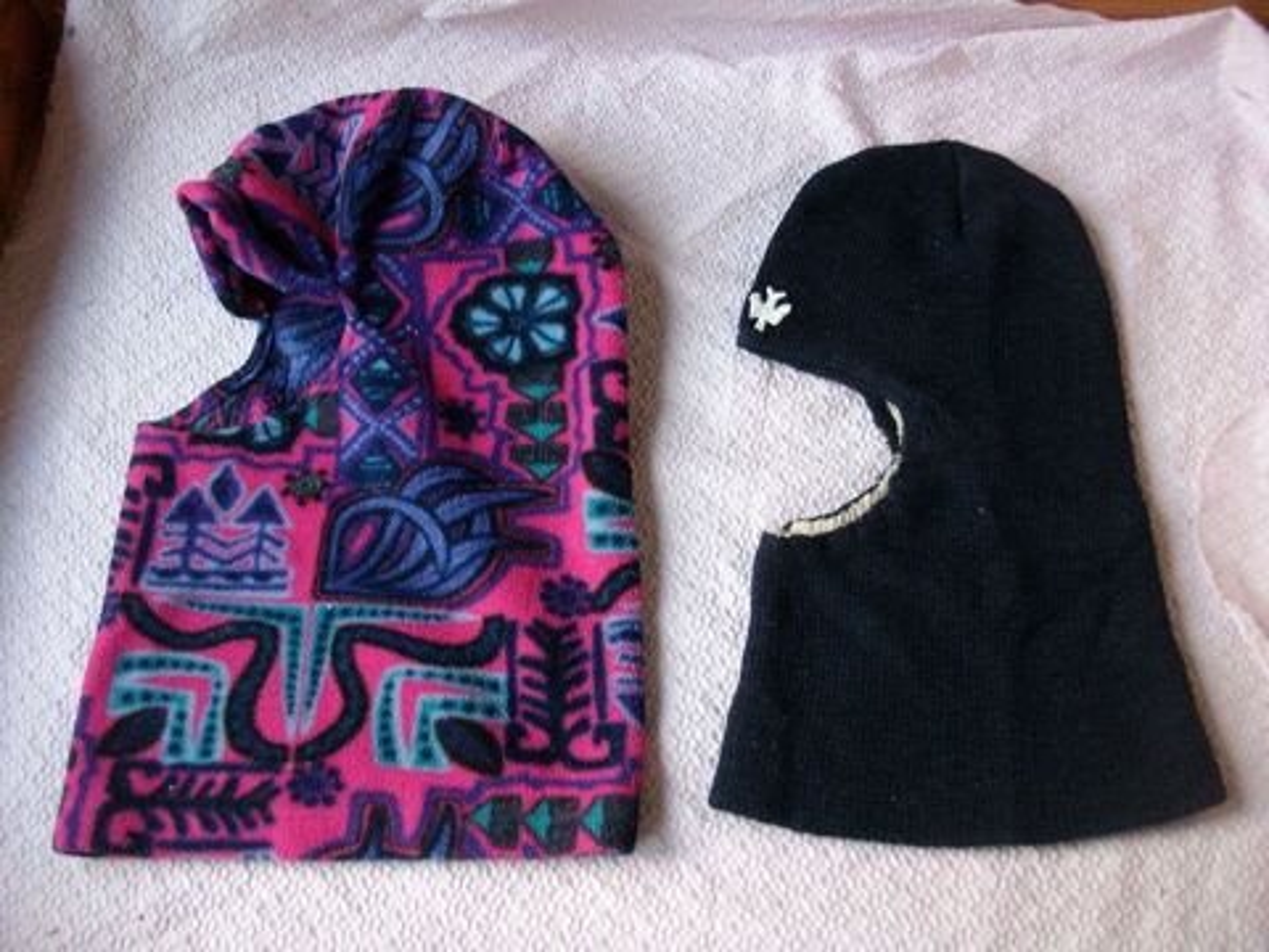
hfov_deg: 56.8
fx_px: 1173
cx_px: 634
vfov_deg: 44.2
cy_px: 476
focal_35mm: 32
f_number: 2.9
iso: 180
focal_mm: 5.7
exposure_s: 1/40
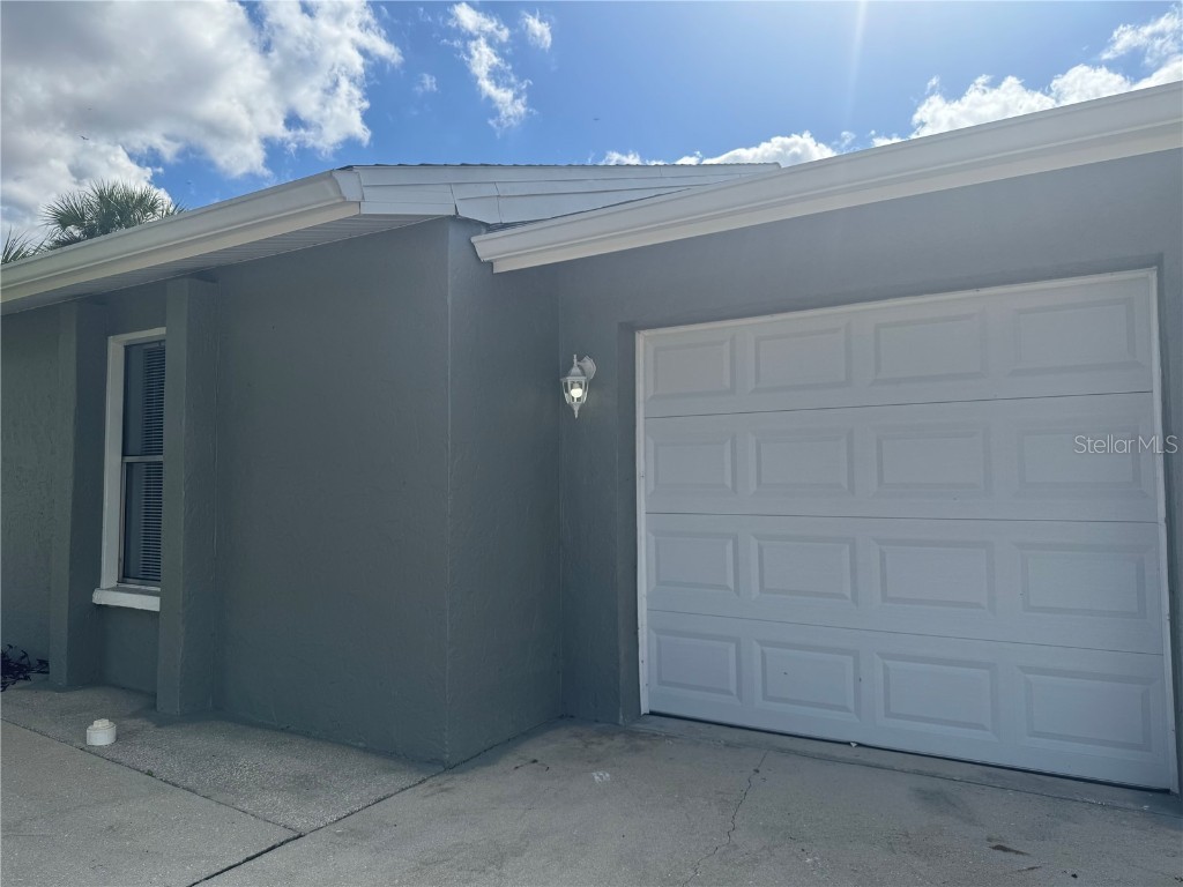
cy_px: 444
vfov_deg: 56.8
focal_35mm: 24
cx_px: 592
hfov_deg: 71.6
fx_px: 820
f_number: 1.78
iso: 80
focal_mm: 6.76
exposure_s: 1/5348
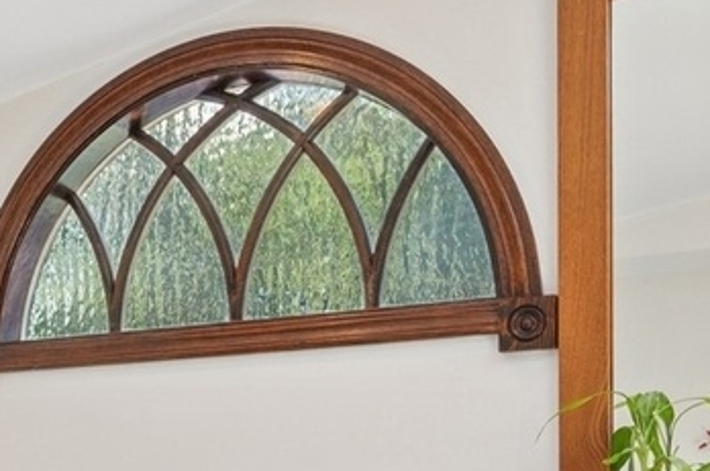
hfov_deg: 26.6
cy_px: 548
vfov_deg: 18.5
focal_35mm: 70
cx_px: -69
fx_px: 1379
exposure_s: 1/30
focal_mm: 15
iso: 200
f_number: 9.5
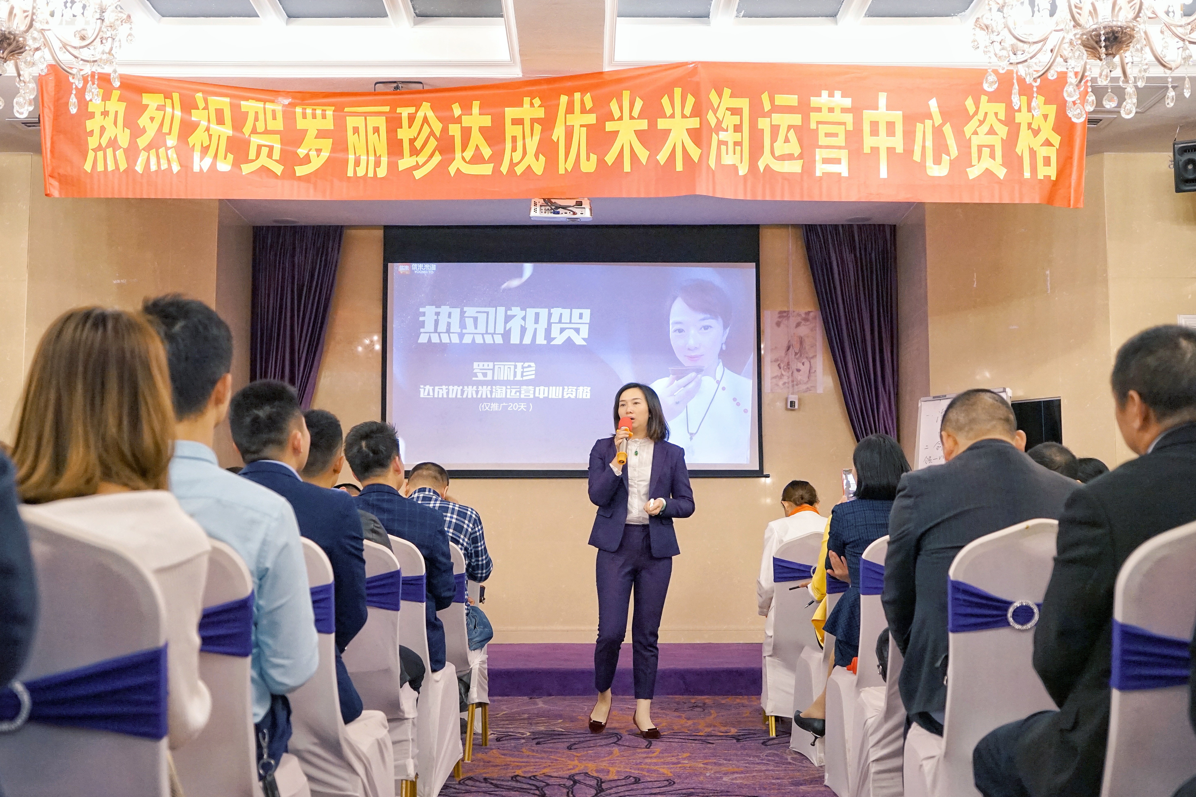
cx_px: 589
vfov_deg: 32.6
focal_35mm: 41
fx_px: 1362
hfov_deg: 47.4
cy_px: 398
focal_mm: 40
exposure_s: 1/100
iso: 4000
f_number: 4
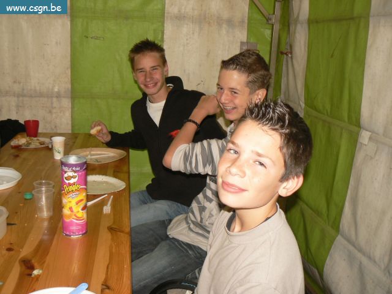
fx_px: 408
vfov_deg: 39.7
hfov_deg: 51.4
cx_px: 196
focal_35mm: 36
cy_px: 147
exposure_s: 1/30
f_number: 2.8
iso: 100
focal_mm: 6
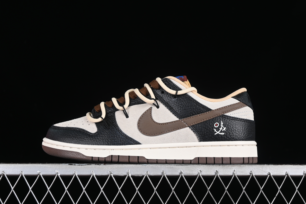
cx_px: 153
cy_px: 102
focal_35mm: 75
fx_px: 637
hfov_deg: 27.0
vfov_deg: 18.2
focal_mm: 50
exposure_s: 1/60
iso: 160
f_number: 6.3
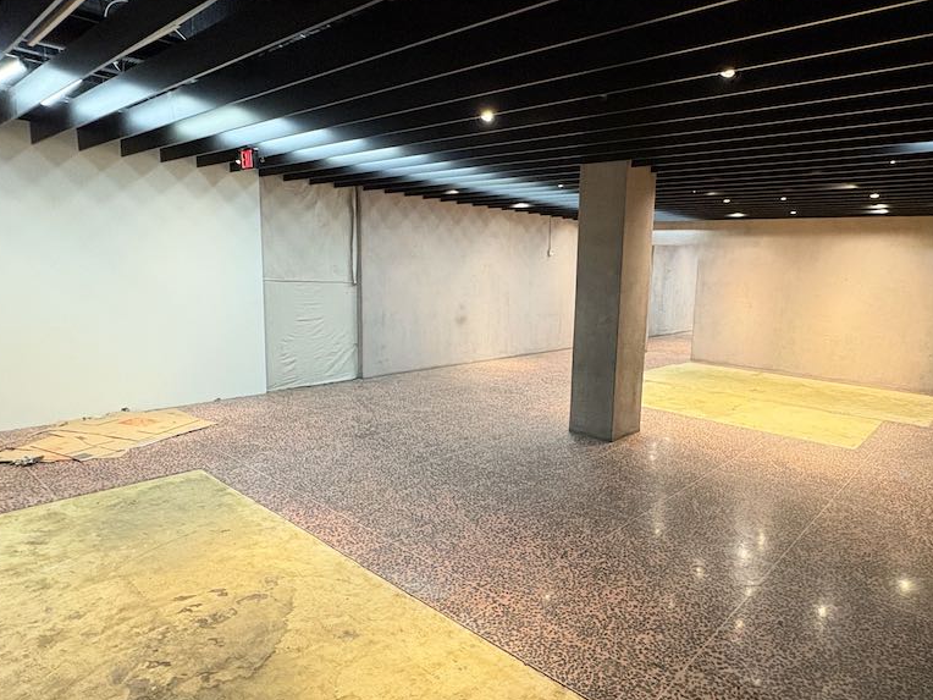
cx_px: 539
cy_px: 355
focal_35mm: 22
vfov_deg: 61.1
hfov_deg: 75.9
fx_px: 593
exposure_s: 1/55
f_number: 2.2
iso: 400
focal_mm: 2.22
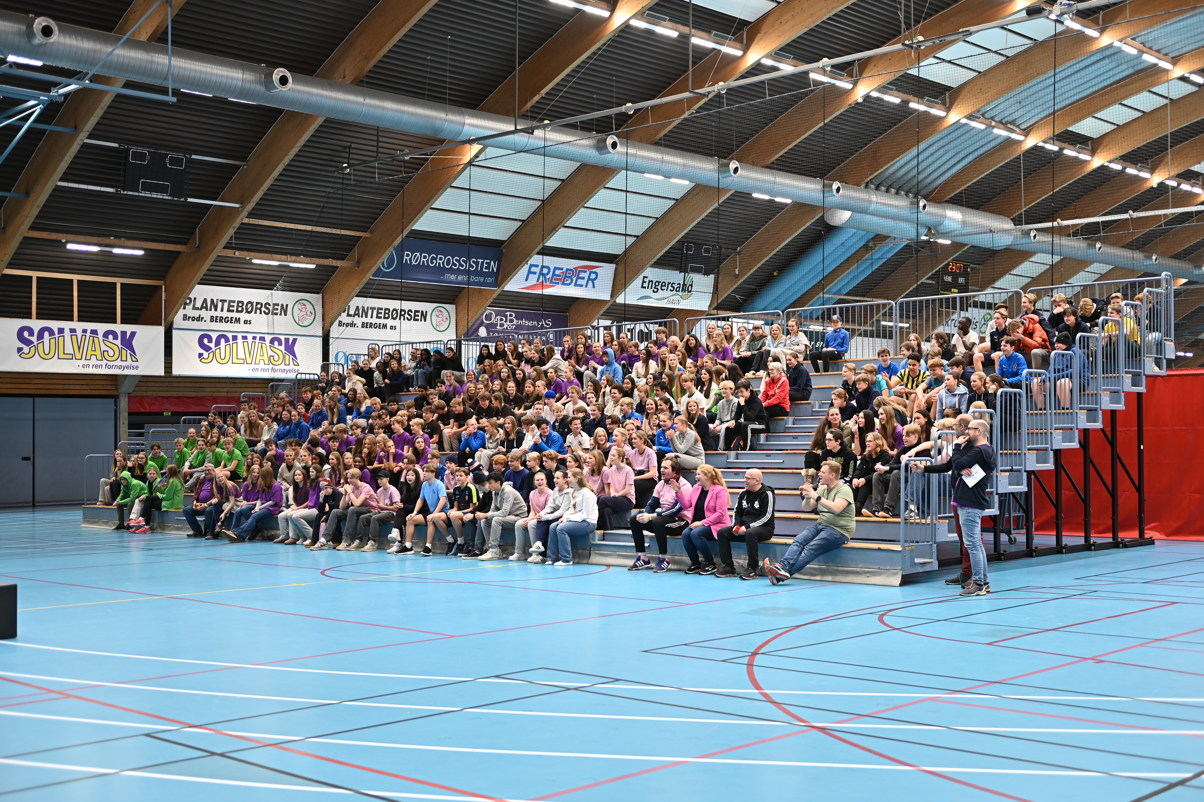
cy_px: 401
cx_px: 602
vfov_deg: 31.9
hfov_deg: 46.4
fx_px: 1404
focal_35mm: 42
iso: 125
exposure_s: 1/50
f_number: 2.8
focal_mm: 42
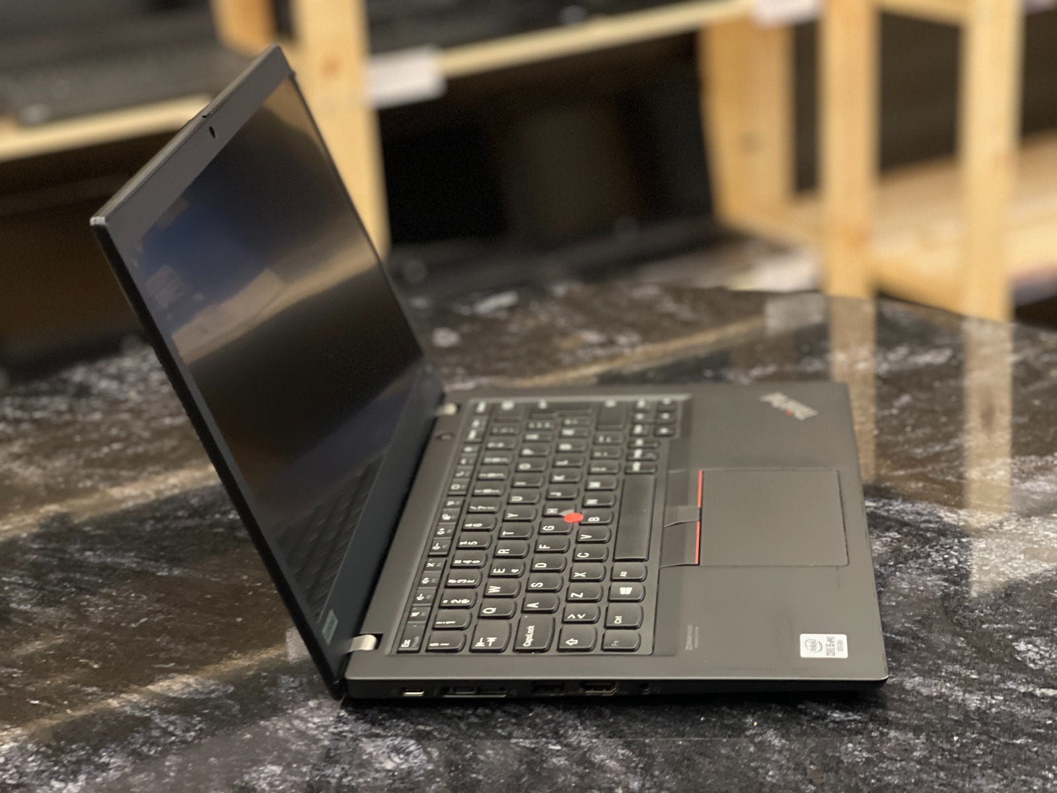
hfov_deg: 30.3
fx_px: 1954
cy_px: 396
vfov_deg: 22.9
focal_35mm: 64
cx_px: 528
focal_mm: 7.5
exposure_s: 1/40
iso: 320
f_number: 2.2
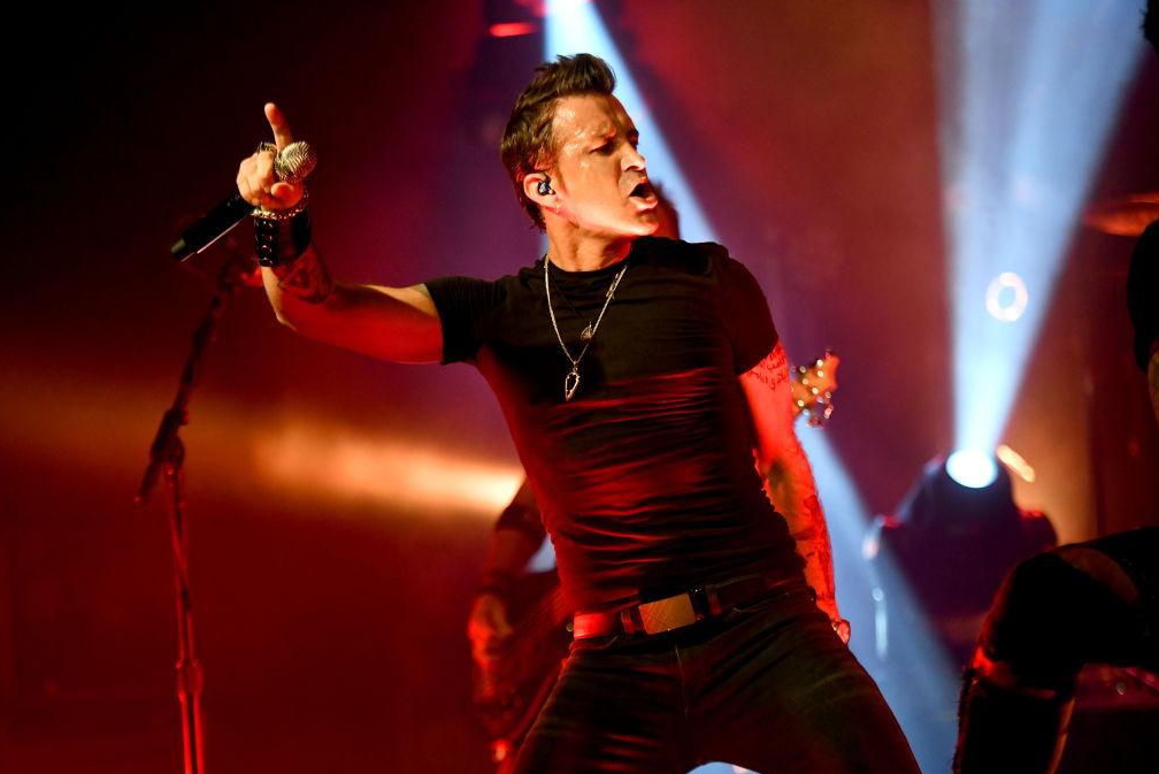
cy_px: 389
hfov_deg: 15.5
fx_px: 4251
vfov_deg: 10.4
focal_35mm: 132
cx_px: 575
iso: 4000
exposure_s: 1/1000
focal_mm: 130
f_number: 2.8
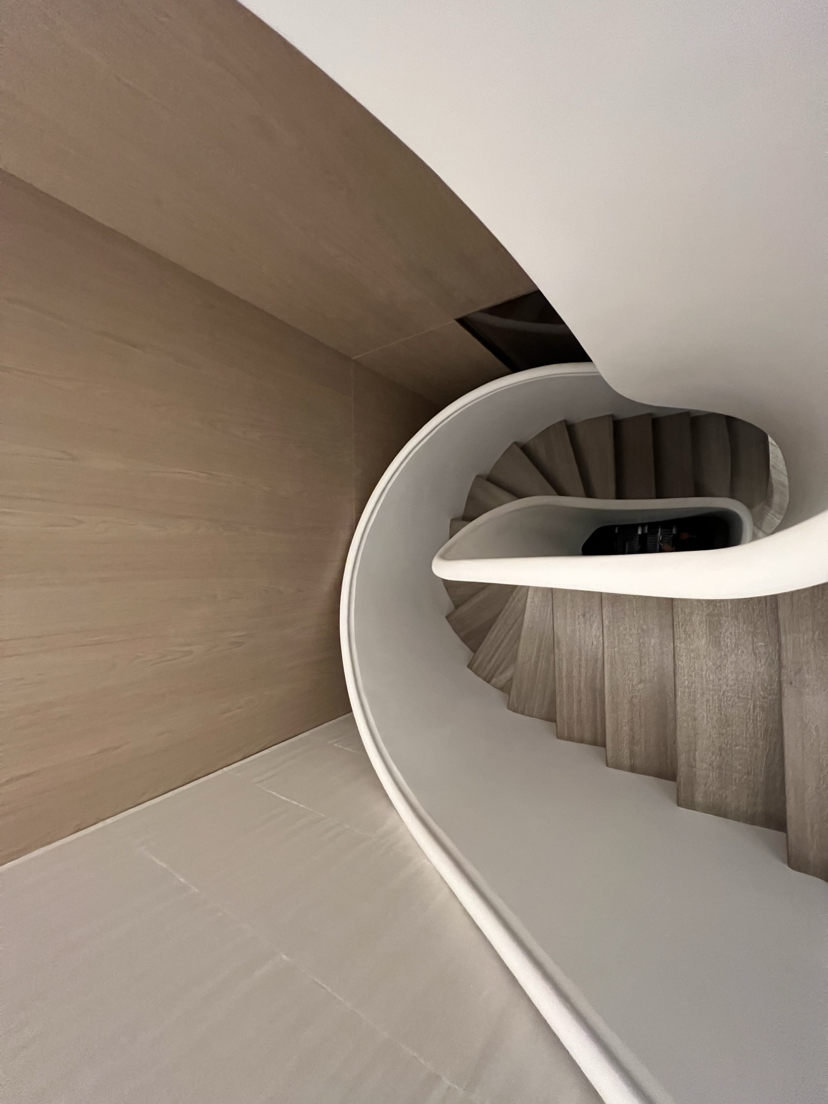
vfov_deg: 106.2
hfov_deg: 89.9
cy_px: 552
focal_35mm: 13
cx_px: 414
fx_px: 415
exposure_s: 1/50
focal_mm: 1.57
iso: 1000
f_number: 1.8
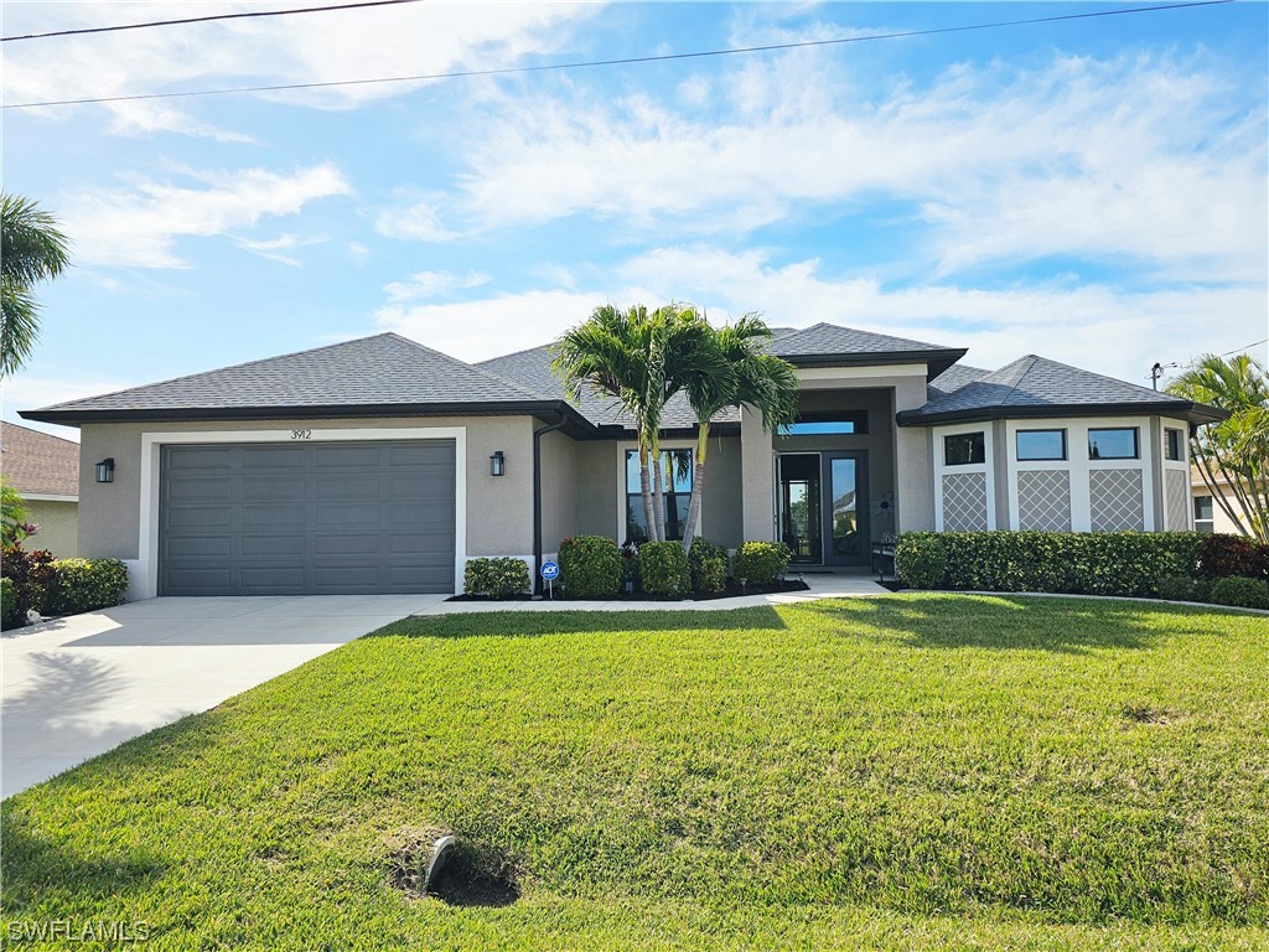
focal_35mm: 23
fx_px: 843
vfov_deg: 58.9
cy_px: 476
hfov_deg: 73.9
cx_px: 634
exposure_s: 1/1501
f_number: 1.7
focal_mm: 6.3
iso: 10
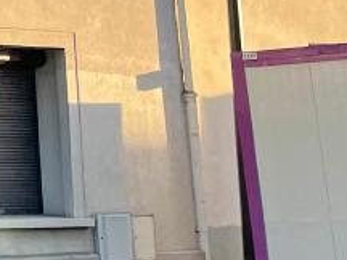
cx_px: -554
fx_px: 1544
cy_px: -43
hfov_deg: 10.5
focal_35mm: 154
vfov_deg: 9.5
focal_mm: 4.2
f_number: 1.6
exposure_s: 1/849
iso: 32
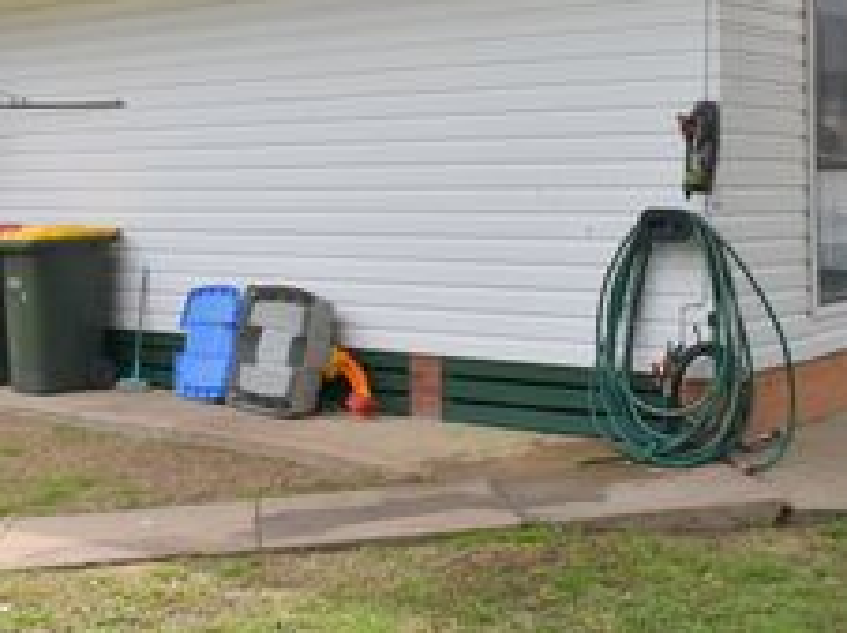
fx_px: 1467
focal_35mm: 60
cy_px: 144
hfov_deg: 31.9
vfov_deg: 24.1
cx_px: 577
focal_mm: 20
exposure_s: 1/250
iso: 100
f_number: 8
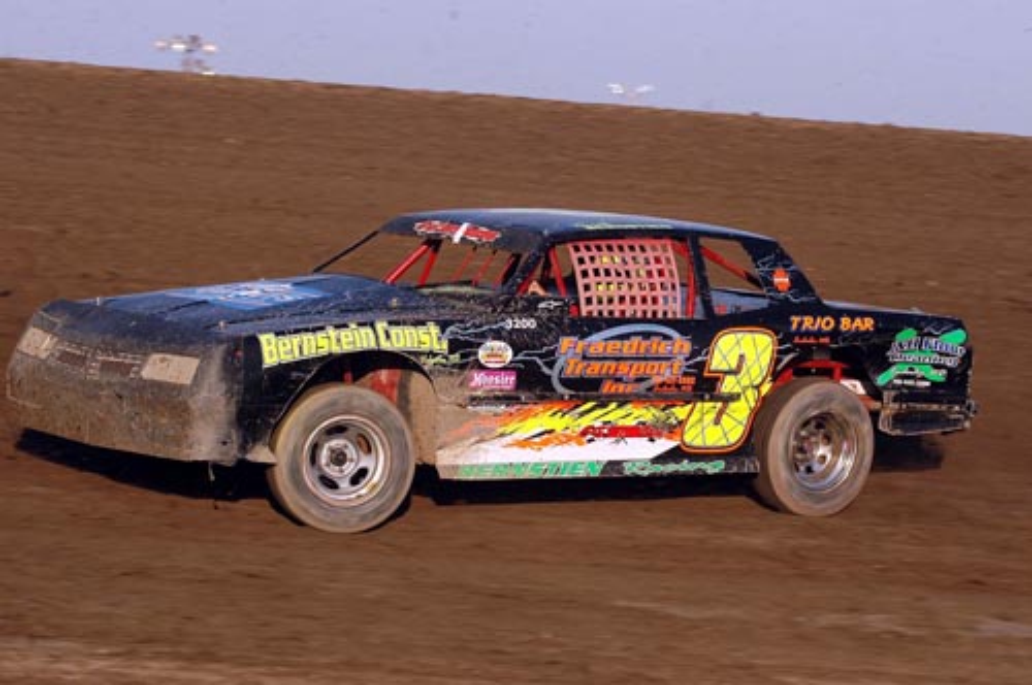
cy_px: 342
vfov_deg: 8.1
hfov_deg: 12.2
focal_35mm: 168
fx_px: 4810
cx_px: 516
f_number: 7.1
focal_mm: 112
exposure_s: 1/500
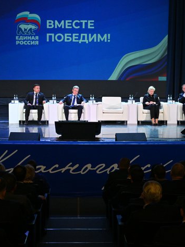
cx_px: 80
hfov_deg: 21.0
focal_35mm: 70
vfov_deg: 27.8
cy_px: 130
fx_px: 499
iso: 2500
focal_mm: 46
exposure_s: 1/200
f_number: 5.6
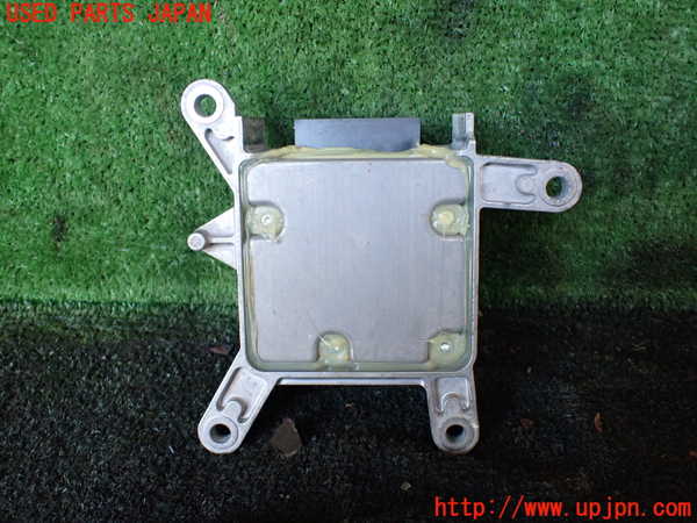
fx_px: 604
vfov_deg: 46.8
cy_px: 262
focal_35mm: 30
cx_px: 348
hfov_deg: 60.0
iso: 500
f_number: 2.3
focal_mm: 5.4
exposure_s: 1/125
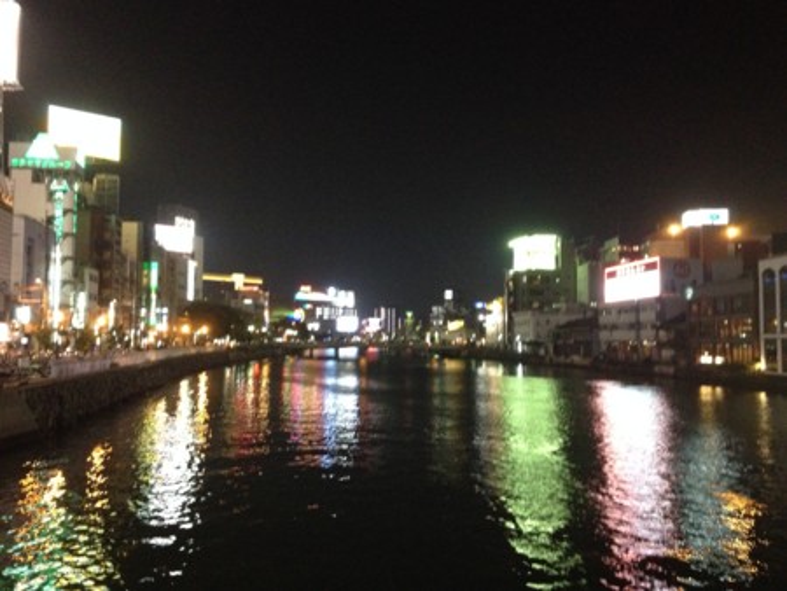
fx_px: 796
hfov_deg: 52.6
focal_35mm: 35
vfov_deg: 40.7
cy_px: 296
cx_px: 394
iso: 640
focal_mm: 4.28
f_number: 2.4
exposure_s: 1/15
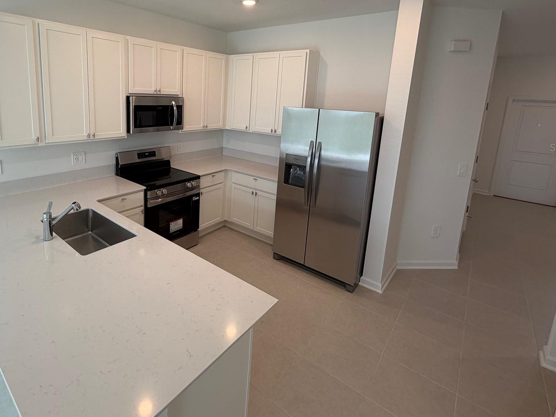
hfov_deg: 83.4
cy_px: 147
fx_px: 305
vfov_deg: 67.2
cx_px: 217
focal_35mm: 19
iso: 100
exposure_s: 1/120
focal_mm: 2.22
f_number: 2.2
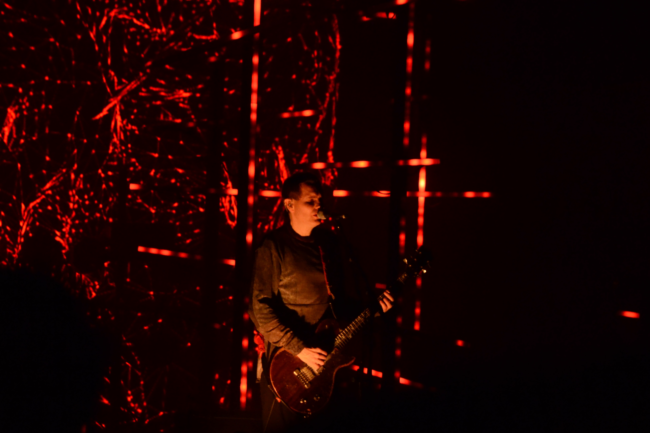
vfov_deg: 6.1
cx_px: 325
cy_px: 216
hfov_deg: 9.1
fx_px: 4062
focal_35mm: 225
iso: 1600
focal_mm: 150
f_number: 5.6
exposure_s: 1/30
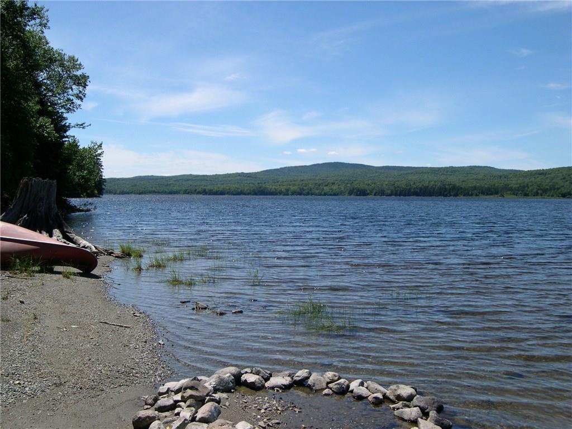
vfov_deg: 37.7
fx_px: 628
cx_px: 286
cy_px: 214
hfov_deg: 49.0
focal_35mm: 38
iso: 100
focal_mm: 8
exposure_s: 1/225
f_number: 7.6
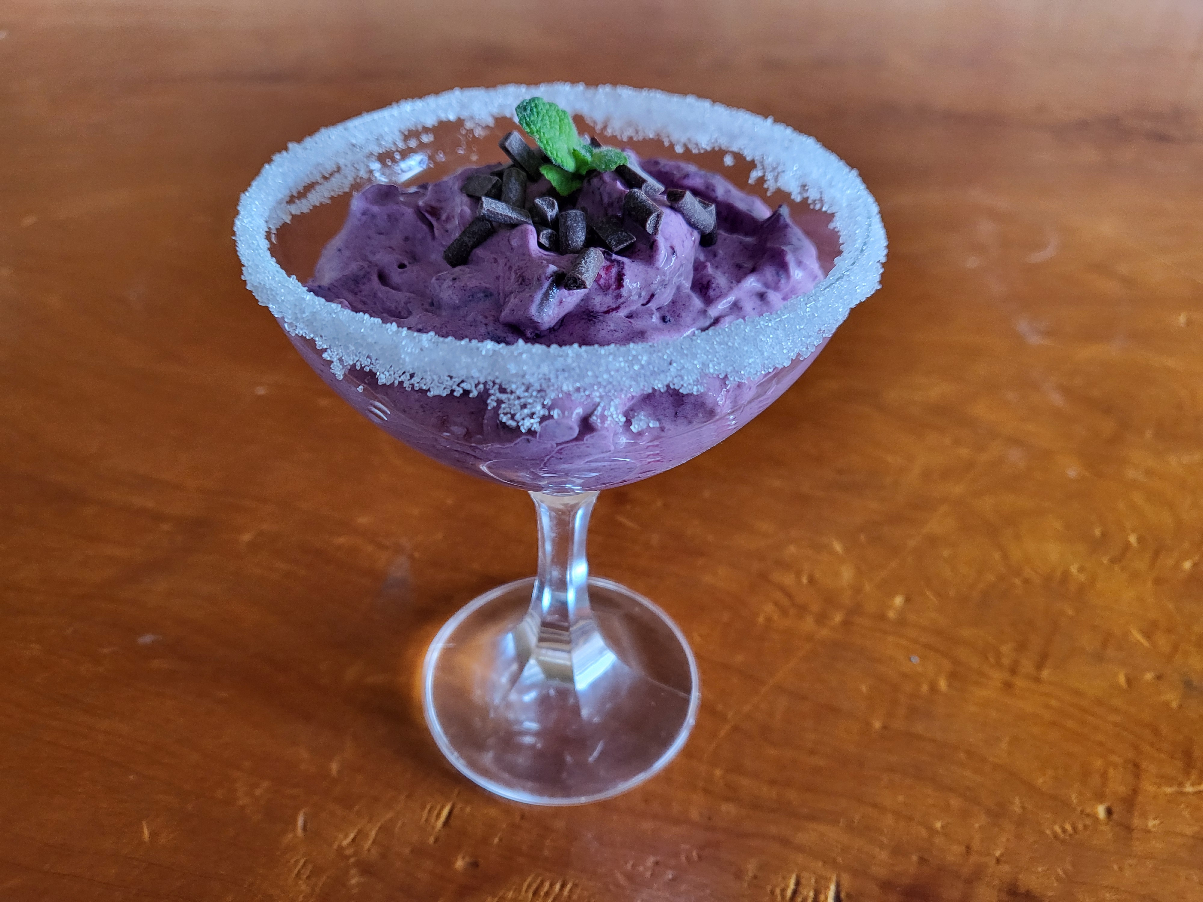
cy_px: 451
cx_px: 602
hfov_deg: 67.3
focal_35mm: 26
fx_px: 904
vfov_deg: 53.1
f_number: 1.8
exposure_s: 1/50
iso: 200
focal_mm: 4.25
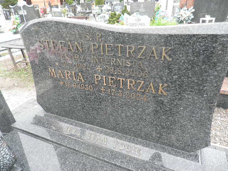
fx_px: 158
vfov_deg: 56.8
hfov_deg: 71.6
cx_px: 114
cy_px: 86
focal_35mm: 24
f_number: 3.3
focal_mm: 4.3
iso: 64
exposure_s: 1/60
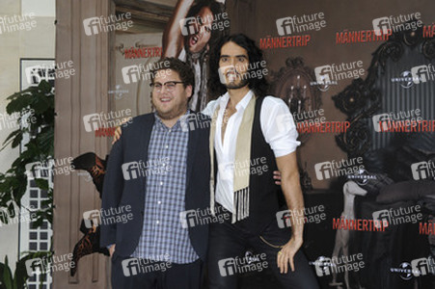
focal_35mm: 95
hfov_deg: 21.5
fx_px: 1147
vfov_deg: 14.4
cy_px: 144
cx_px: 218
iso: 1000
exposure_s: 1/160
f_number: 5.6
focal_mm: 95
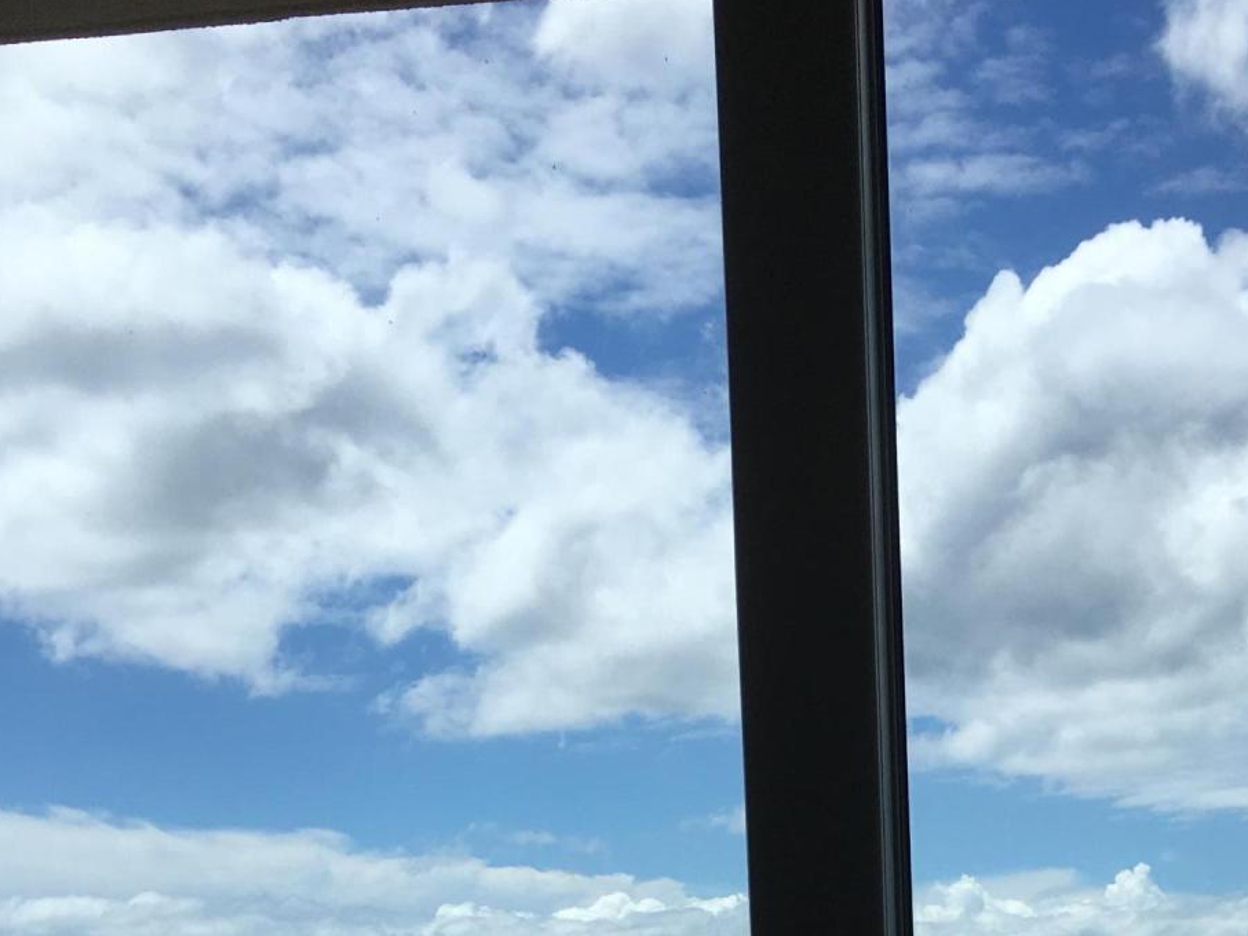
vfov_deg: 20.3
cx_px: 792
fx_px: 2308
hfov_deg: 30.1
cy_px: 1324
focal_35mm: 64
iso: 25
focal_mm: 4.15
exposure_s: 1/1326
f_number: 2.2
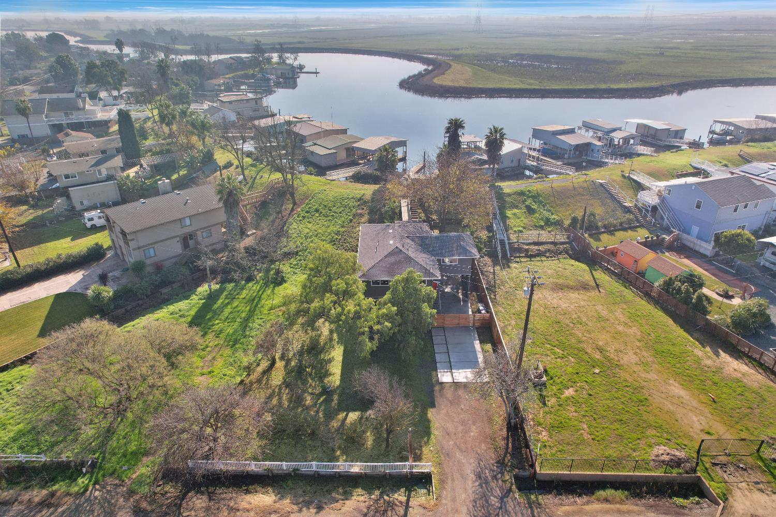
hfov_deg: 78.6
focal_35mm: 22
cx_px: 388
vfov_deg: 57.2
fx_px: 474
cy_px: 258
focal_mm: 8.38
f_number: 2.8
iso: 100
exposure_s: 1/800
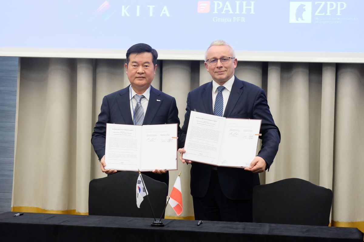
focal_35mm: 75
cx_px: 182
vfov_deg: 18.2
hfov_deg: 27.0
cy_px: 121
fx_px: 758
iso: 2500
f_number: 4.5
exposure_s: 1/30
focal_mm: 50
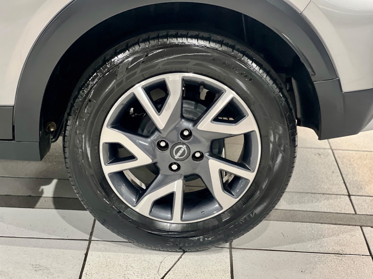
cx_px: 186
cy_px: 140
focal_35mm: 77
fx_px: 830
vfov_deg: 19.1
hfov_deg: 25.3
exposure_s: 1/15
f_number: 2.8
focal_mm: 9
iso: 400
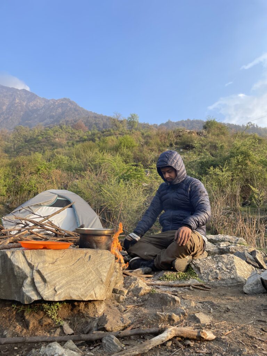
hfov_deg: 53.1
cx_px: 134
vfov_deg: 67.3
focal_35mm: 26
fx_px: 267
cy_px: 178
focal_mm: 4.2
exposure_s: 1/535
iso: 32
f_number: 1.6
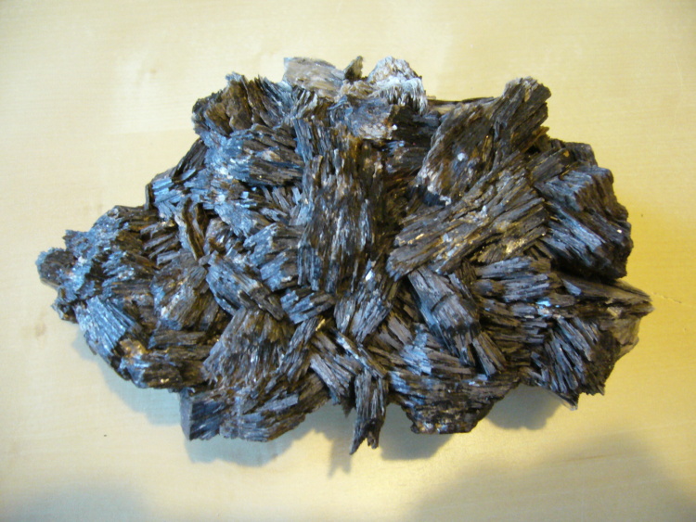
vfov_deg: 40.7
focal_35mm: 35
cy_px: 261
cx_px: 348
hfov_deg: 52.6
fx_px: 704
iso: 200
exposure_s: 1/4
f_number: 2.8
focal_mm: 5.8
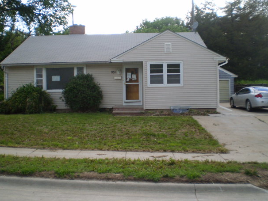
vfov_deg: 37.7
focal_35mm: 38
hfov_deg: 49.0
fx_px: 294
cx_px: 130
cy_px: 95
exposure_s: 1/250
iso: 125
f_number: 3.1
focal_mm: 6.3
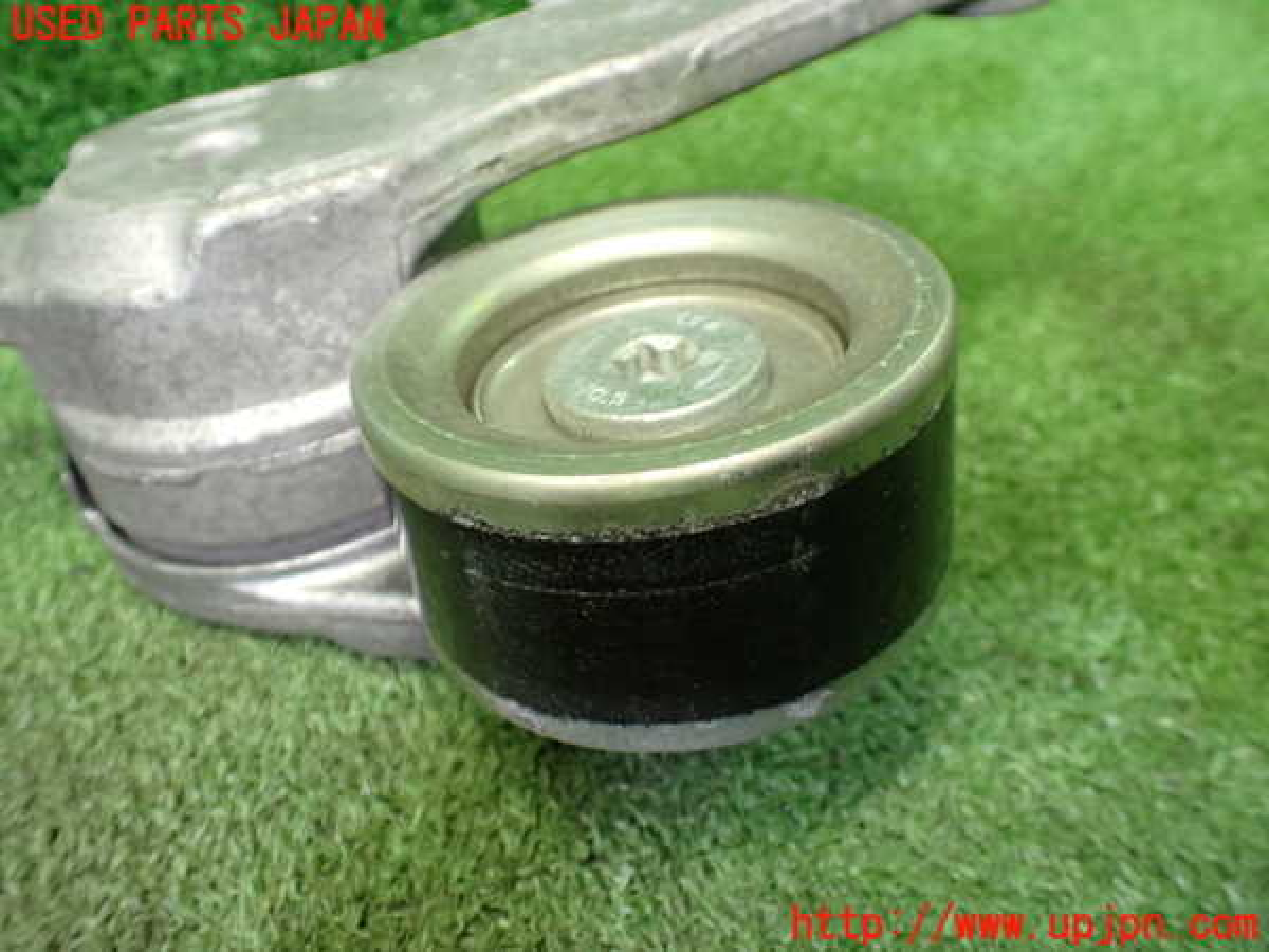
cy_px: 476
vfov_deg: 46.8
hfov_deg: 60.0
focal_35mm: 30
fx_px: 1100
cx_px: 634
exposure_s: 1/100
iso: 800
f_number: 2.3
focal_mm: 5.4
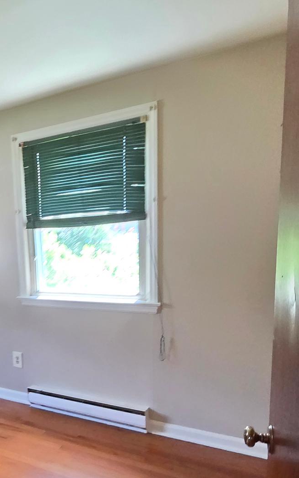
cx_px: 14
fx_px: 352
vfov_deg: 67.6
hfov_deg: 41.3
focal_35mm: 27
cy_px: 292
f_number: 2.2
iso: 500
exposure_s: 1/60
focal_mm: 2.2
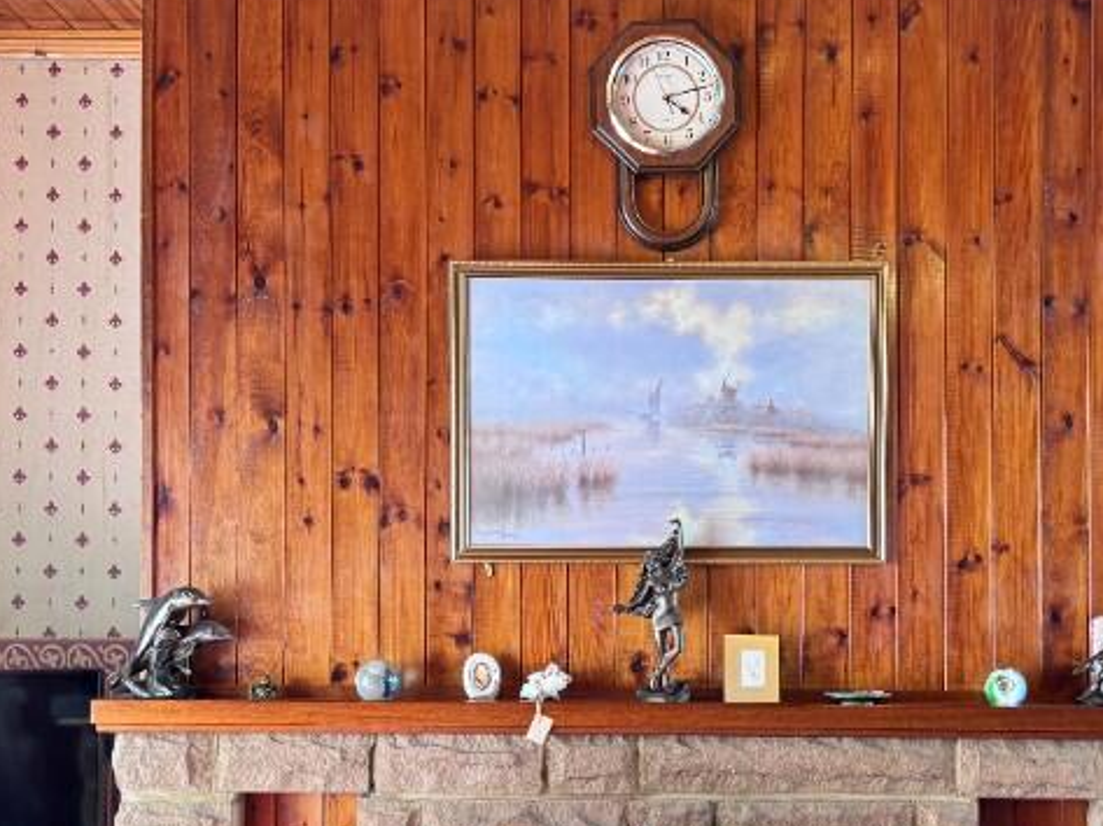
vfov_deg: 27.7
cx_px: 662
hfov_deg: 36.7
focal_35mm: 52
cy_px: 597
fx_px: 1656
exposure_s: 1/50
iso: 125
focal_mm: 6.76
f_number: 1.78
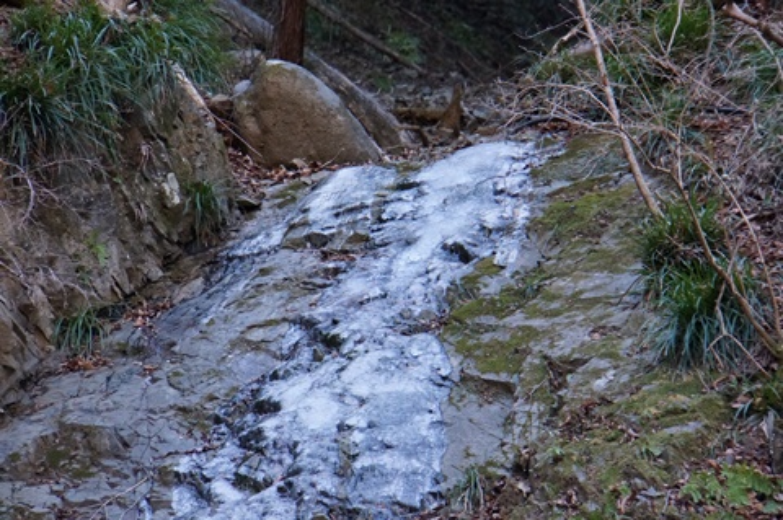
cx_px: 392
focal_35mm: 300
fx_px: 6518
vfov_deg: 4.6
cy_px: 260
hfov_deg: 6.9
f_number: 6.3
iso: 3200
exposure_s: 1/320
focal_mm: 200
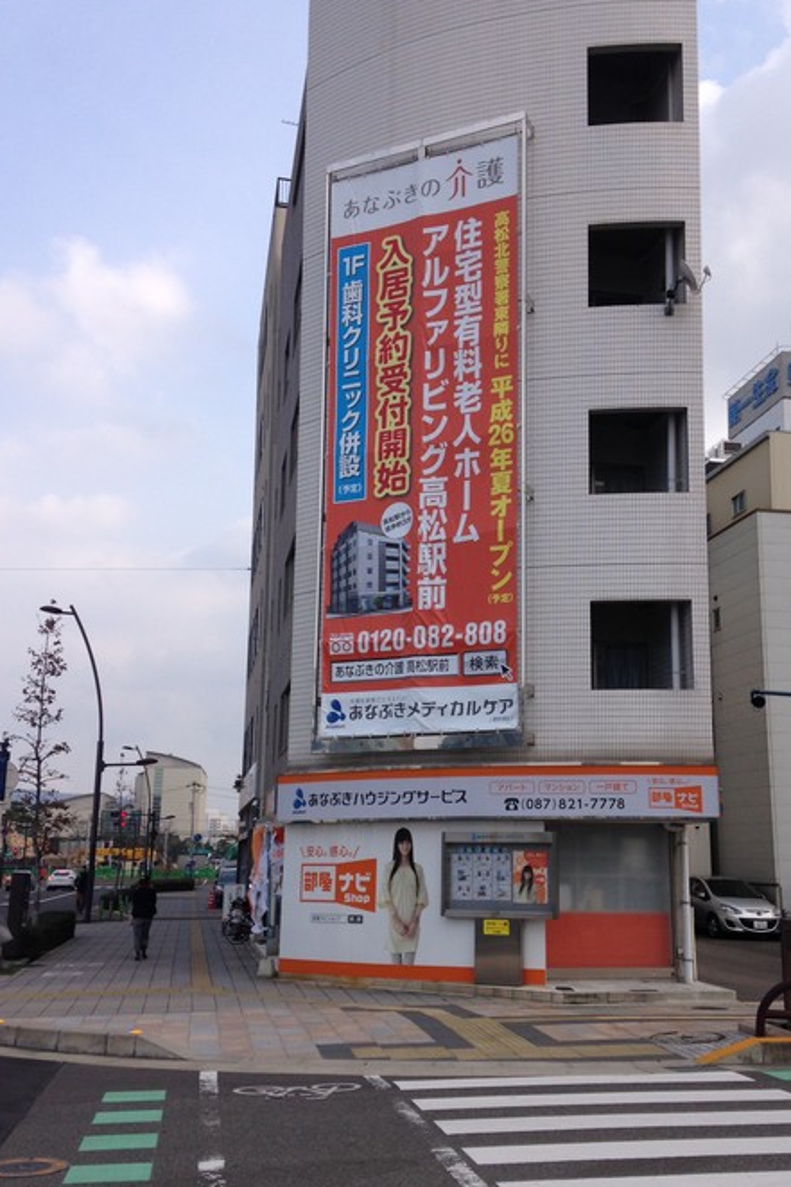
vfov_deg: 50.7
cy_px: 630
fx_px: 1253
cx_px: 472
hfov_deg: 34.9
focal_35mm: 38
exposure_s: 1/1106
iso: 50
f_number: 2.4
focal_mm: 4.12
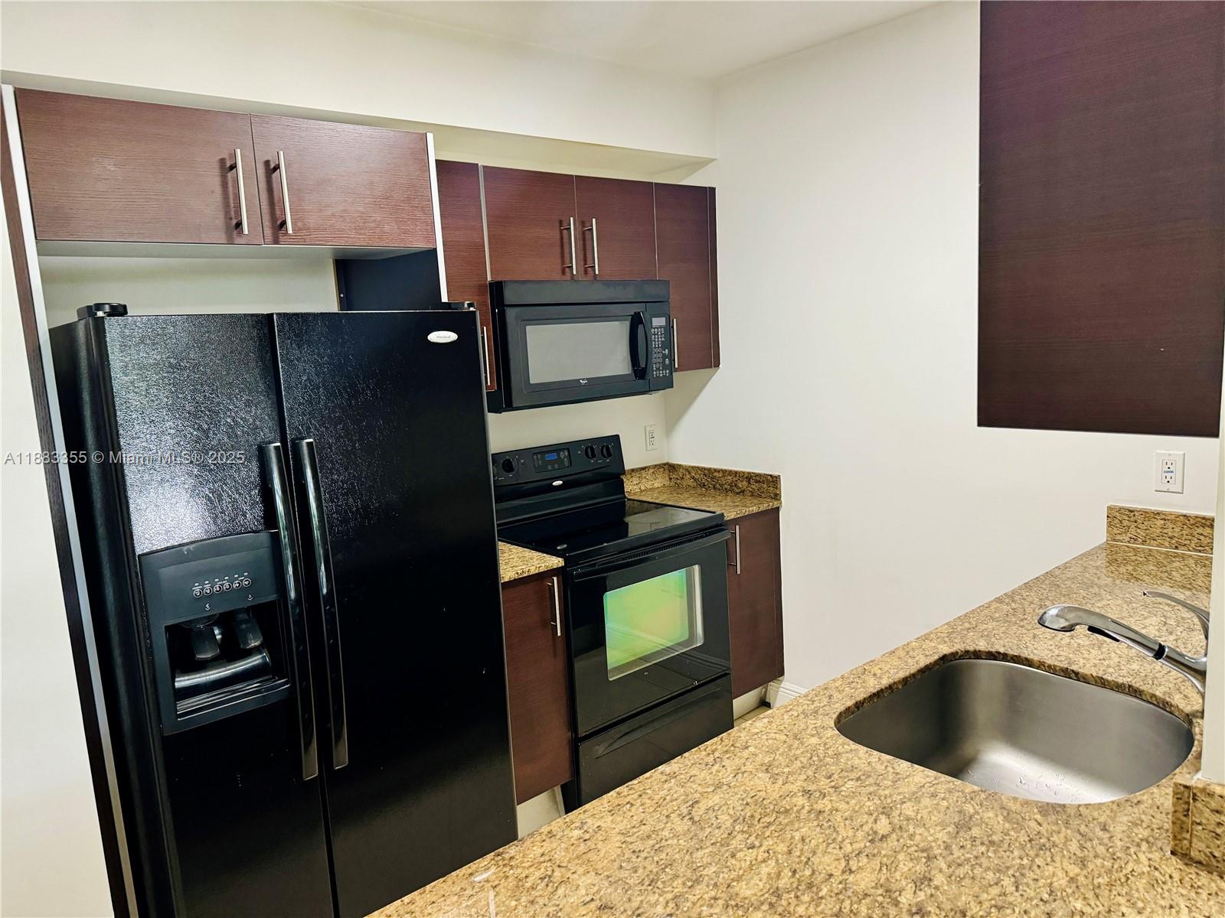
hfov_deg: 71.6
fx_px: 849
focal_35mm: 24
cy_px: 459
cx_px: 612
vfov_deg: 56.8
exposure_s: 1/60
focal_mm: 6.76
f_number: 1.78
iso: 400
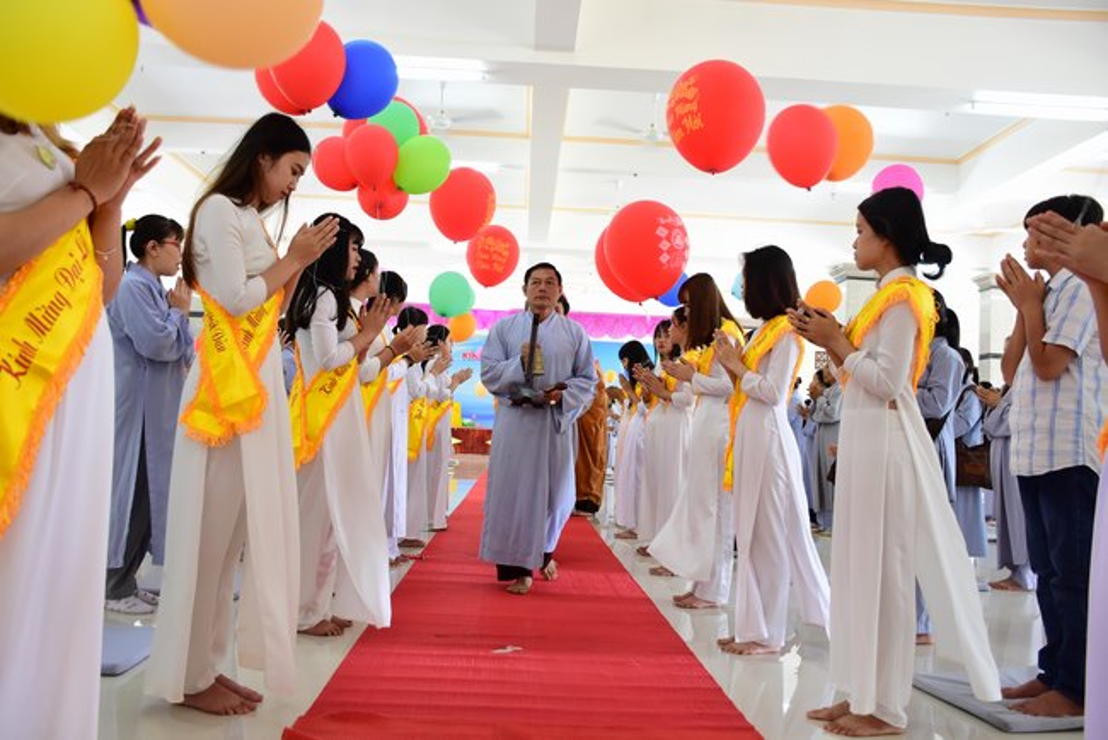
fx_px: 924
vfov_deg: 43.6
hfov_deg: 61.9
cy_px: 370
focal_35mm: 30
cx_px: 554
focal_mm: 20
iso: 1000
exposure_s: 1/50
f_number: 3.5
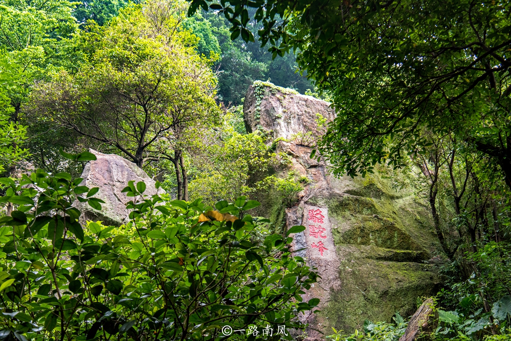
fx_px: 568
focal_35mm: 40
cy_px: 170
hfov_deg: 48.4
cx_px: 256
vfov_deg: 33.4
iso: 500
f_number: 11
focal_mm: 40
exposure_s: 1/100
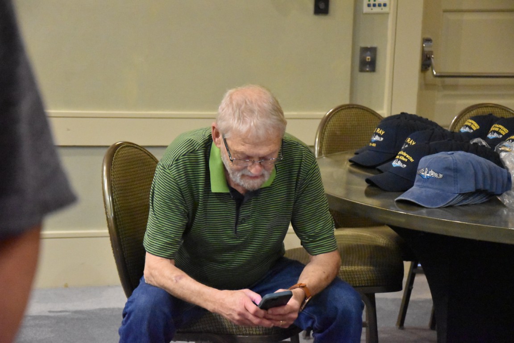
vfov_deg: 13.0
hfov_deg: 19.5
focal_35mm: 105
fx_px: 1499
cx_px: 257
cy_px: 172
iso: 12800
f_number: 5.3
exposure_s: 1/60
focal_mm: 70
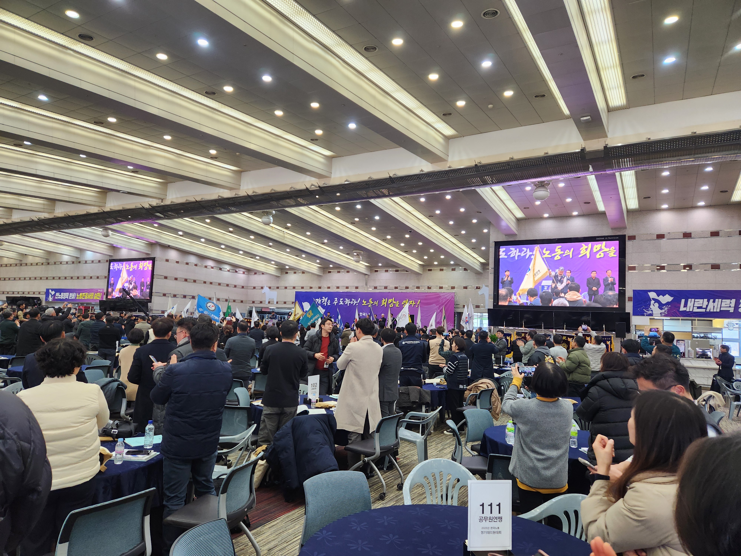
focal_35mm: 23
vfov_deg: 58.9
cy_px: 278
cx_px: 370
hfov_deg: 73.9
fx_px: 492
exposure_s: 1/120
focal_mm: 5.4
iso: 160
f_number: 1.8
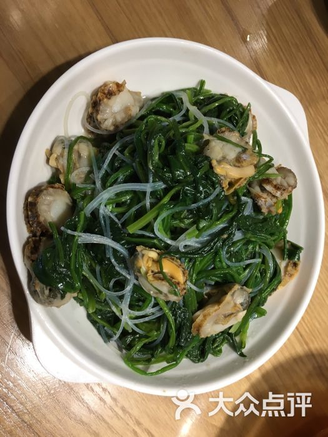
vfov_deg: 61.7
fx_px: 366
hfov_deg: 48.2
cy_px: 218
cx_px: 164
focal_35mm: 29
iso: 64
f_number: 2.2
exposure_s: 1/33
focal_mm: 4.15
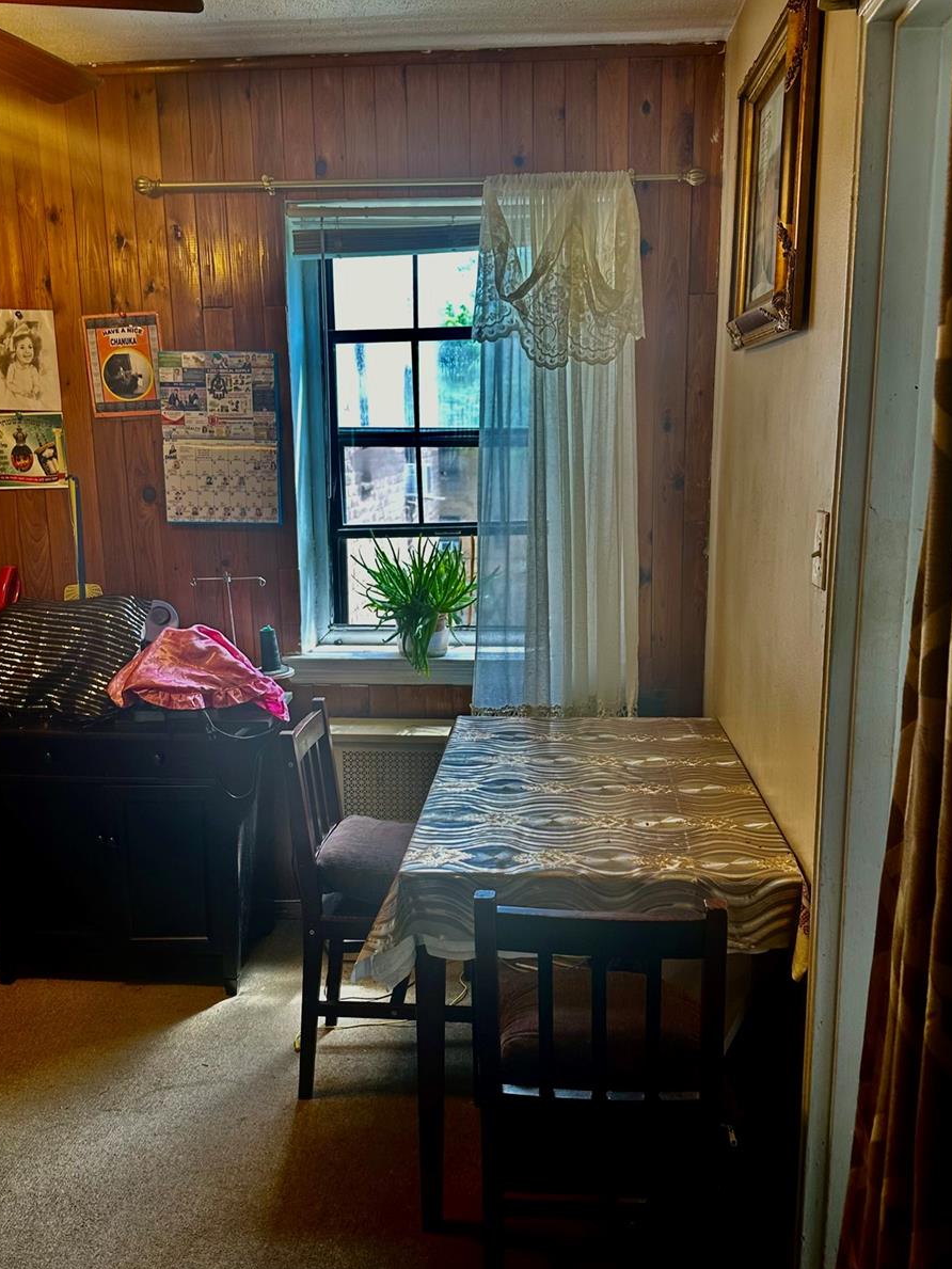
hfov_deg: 45.4
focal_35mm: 31
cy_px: 665
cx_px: 479
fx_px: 1137
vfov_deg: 58.3
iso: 80
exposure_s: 1/120
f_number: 1.78
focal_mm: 6.86
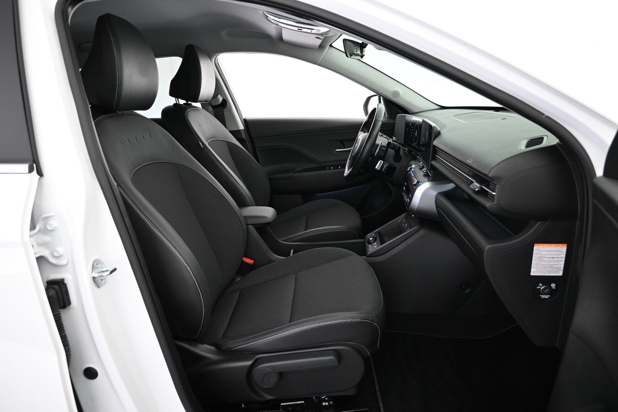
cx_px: 309
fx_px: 412
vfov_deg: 53.1
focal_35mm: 24
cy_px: 206
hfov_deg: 73.7
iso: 1600
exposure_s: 1/30
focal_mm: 16
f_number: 3.5
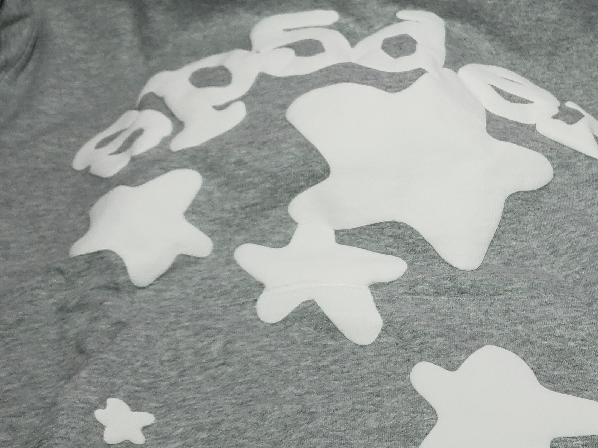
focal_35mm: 48
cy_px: 207
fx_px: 829
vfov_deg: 30.3
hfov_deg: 39.2
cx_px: 399
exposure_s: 1/763
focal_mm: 4.3
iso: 50
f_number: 1.5
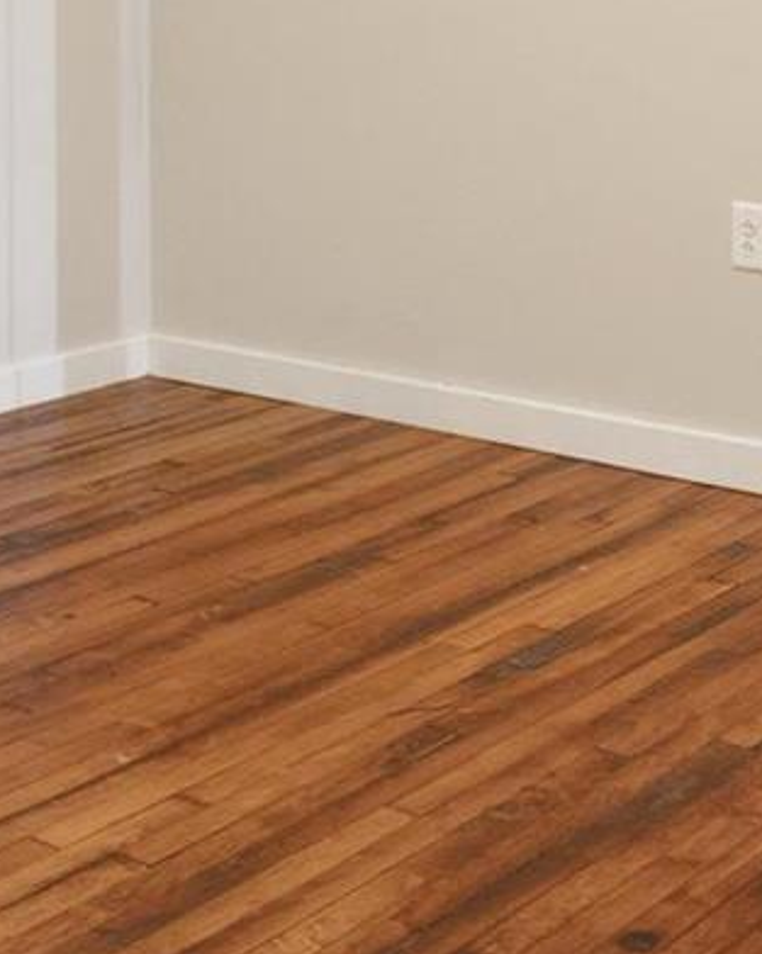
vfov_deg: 25.6
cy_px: -80
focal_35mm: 69
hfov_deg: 21.3
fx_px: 1947
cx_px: 769
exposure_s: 1.3
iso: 400
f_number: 8
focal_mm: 9
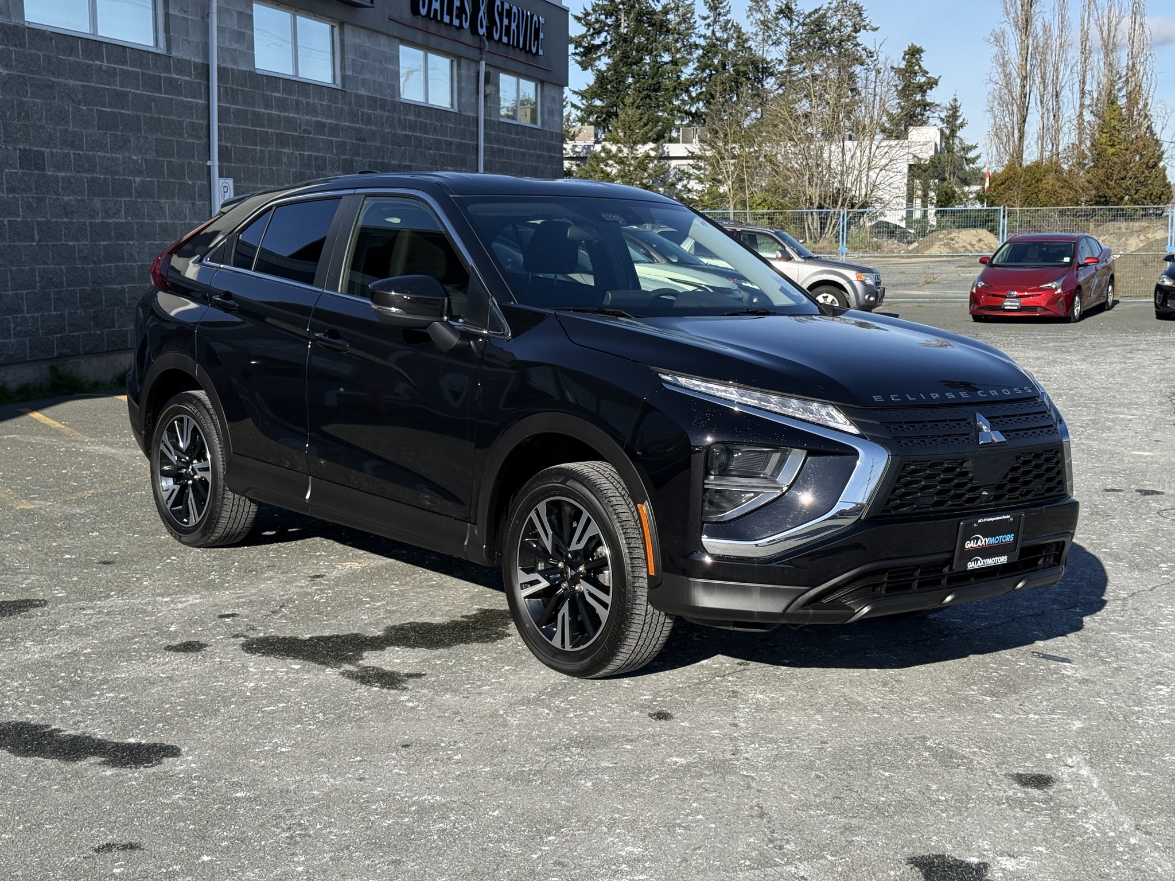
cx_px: 588
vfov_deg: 30.3
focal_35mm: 48
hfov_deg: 39.7
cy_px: 440
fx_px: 1629
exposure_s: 1/4587
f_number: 1.78
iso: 100
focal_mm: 6.76
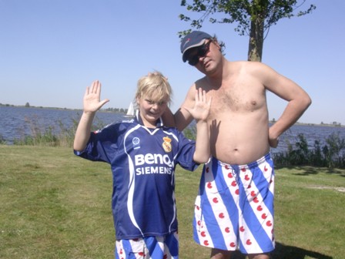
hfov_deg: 42.1
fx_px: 448
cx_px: 172
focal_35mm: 45
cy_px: 130
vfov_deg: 32.2
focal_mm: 6.7
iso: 70
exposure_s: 1/352
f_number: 5.8
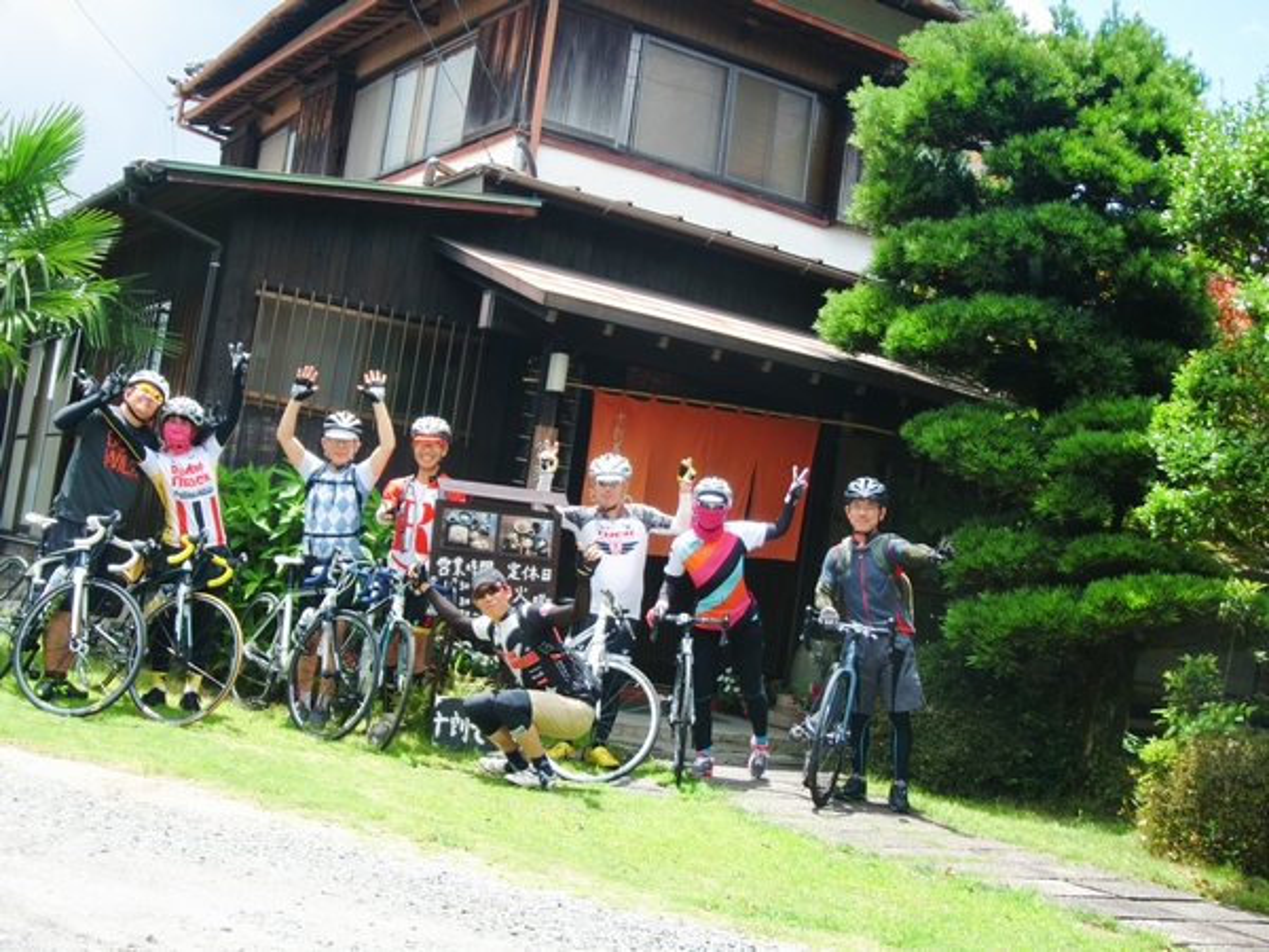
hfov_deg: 42.1
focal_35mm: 45
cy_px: 476
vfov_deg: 32.2
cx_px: 634
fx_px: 1650
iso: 64
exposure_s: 1/200
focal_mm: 7.95
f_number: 4.1
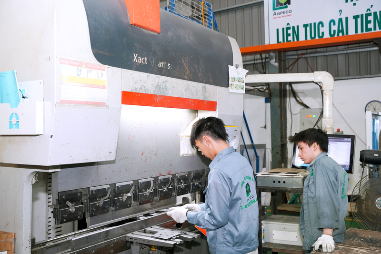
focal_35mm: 40
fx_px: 420
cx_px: 190
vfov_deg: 33.6
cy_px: 127
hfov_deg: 48.8
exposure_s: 1/100
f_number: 4
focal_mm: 39.7
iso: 1000
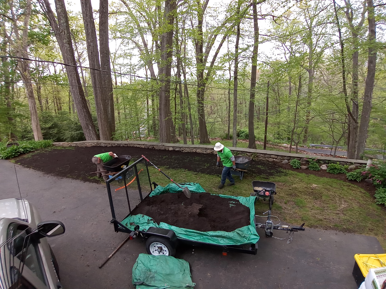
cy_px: 144
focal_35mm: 28
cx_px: 193
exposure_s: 1/151
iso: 100
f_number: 2.2
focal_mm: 1.4
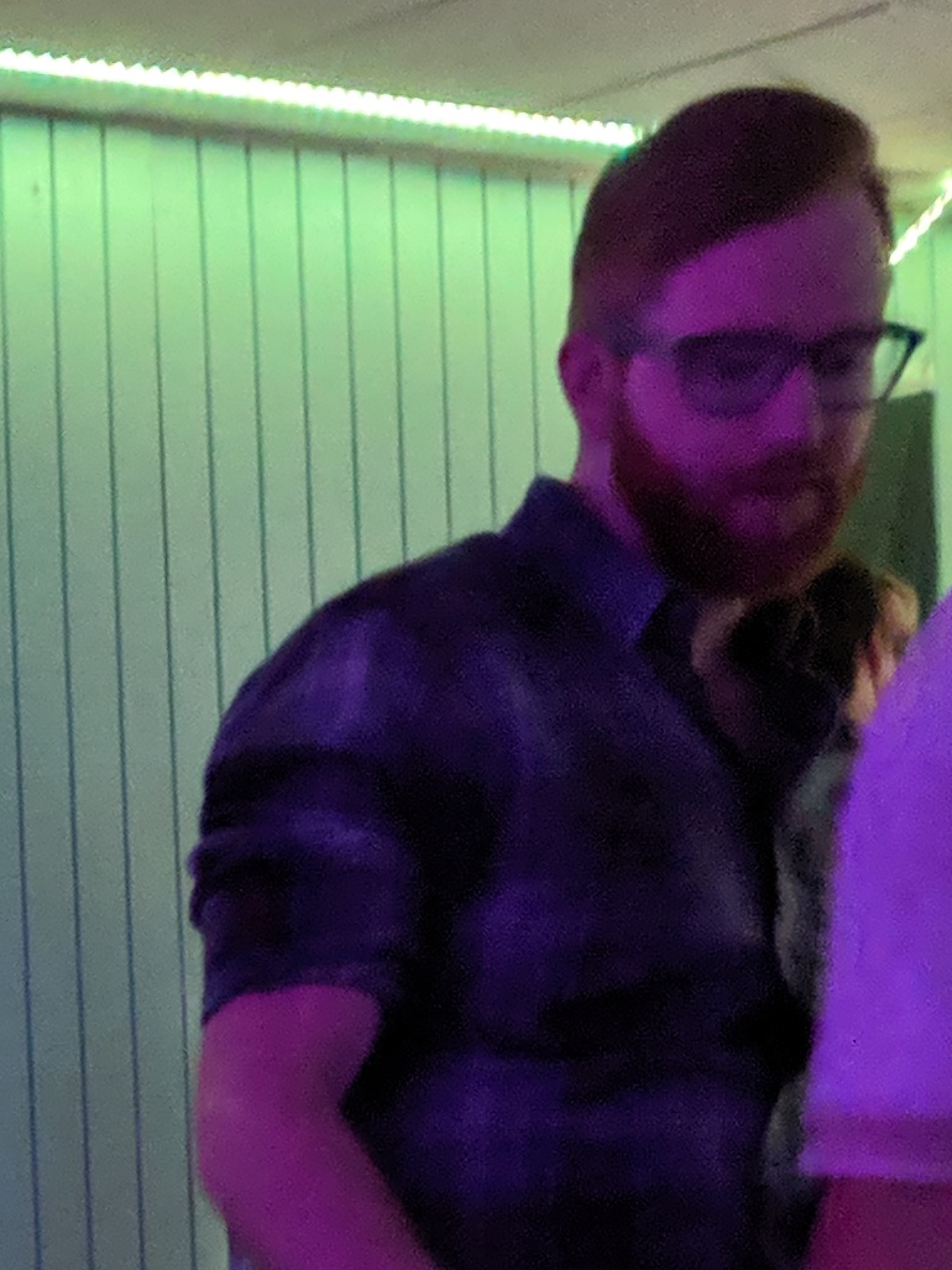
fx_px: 3888
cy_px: 1731
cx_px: -894
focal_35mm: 106
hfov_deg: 12.4
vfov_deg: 17.2
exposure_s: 1/24
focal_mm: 4.44
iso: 471
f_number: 1.8
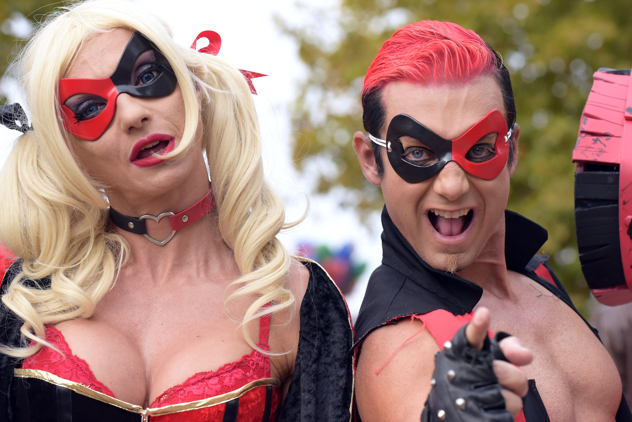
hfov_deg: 14.3
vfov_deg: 9.6
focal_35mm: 143
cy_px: 238
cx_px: 314
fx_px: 2511
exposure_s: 1/1600
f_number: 6.3
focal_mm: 125
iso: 2000
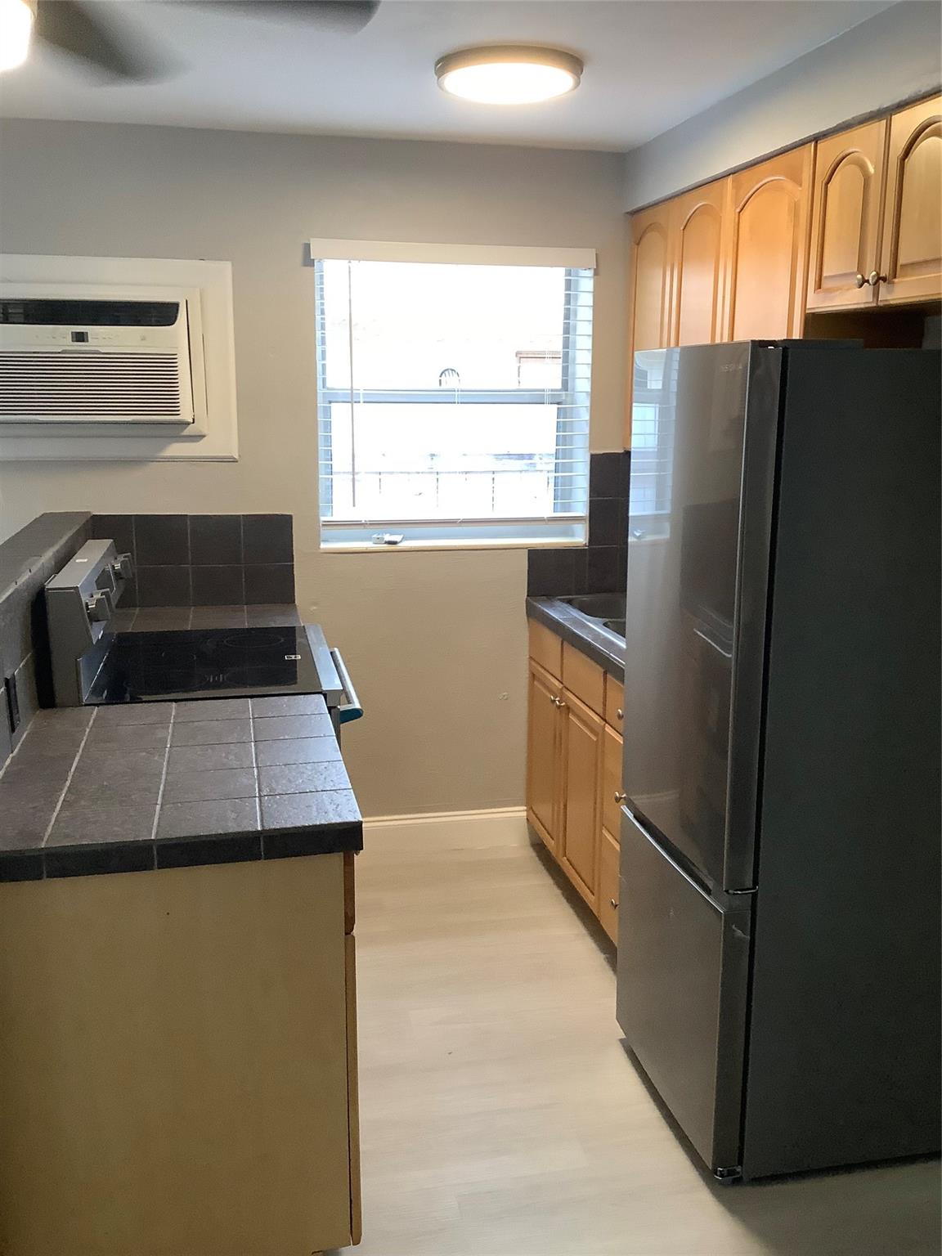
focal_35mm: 31
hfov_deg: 45.4
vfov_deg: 58.4
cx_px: 471
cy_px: 628
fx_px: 1125
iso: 160
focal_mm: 3.3
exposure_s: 1/60
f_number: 2.4
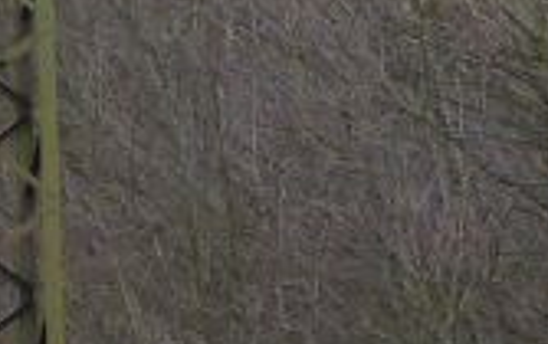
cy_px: 236
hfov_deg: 1.6
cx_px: -1378
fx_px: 19672
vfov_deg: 1.0
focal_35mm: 1315
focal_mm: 31.1
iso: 160
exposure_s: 1/160
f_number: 4
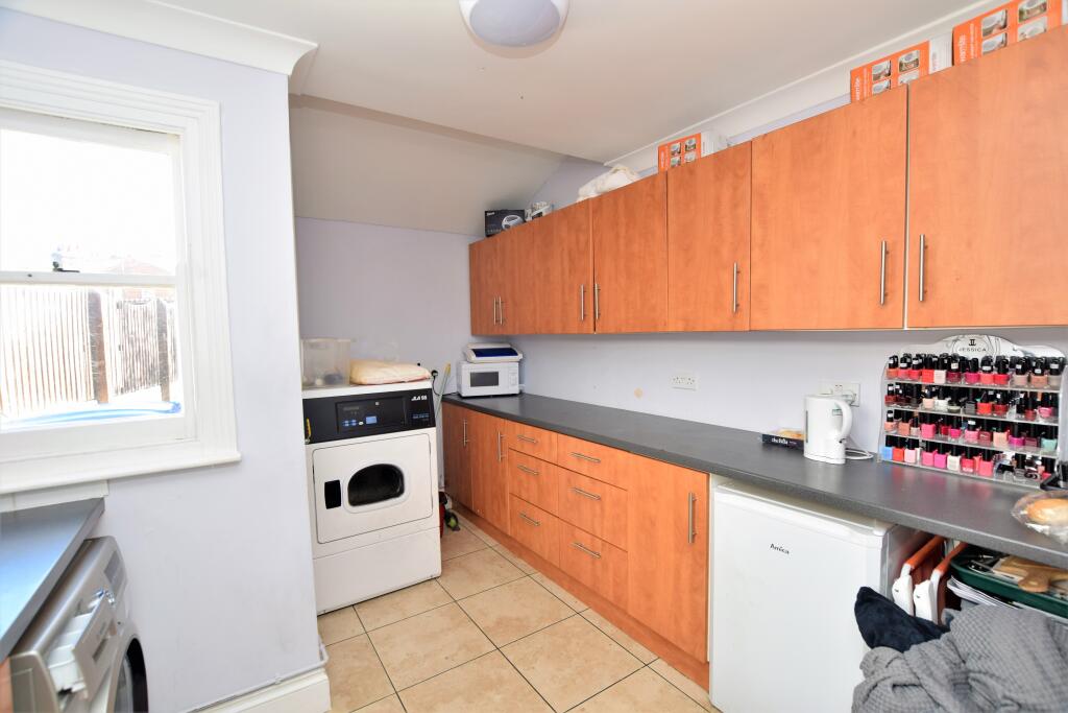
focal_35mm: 15
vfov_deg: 77.3
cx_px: 534
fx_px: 445
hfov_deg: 100.4
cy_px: 356
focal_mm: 10
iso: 400
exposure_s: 1/60
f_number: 5.6
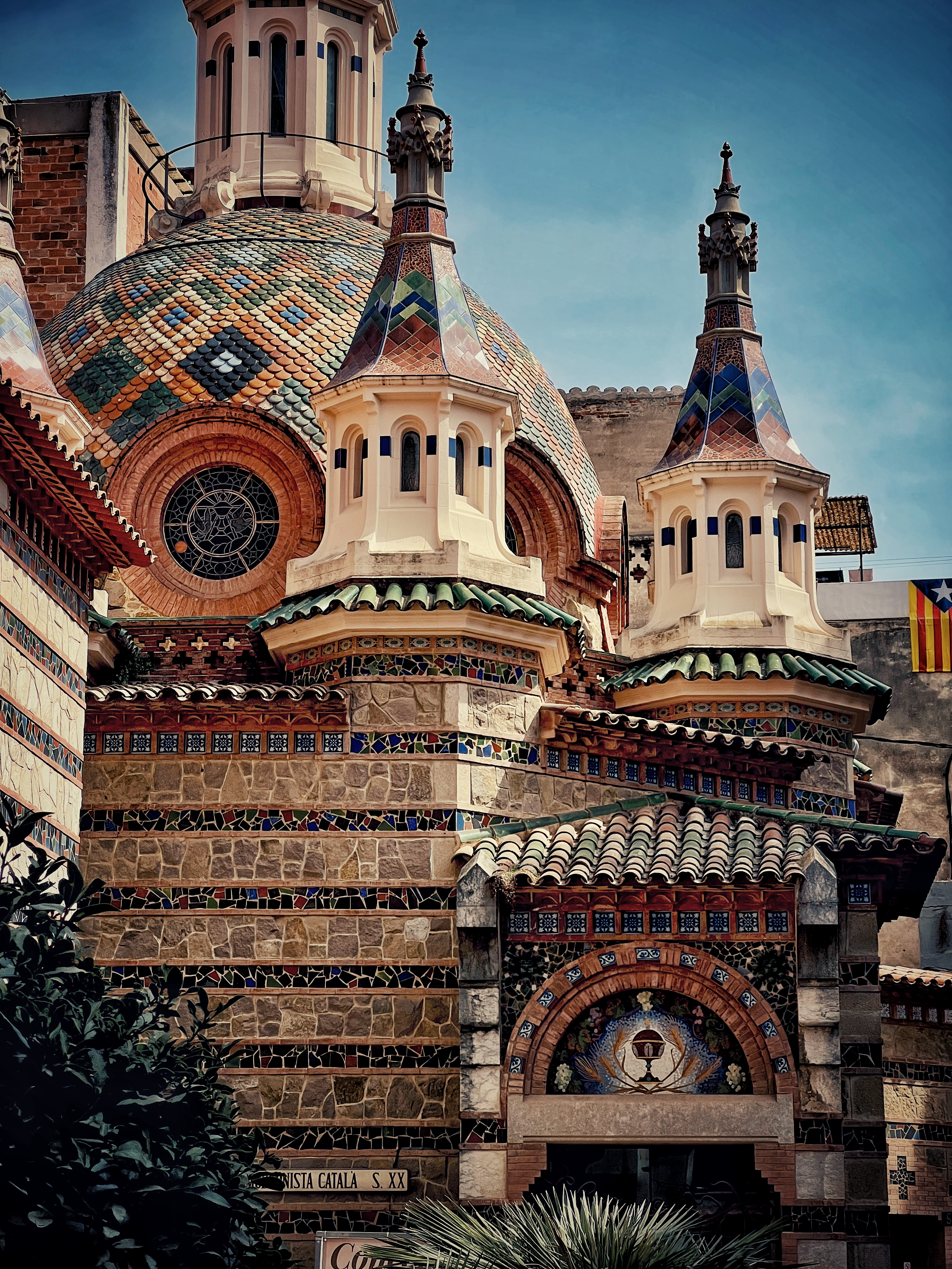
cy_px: 634
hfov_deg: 19.1
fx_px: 2824
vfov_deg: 25.3
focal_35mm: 77
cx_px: 476
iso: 32
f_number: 2.8
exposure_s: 1/1130
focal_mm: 9
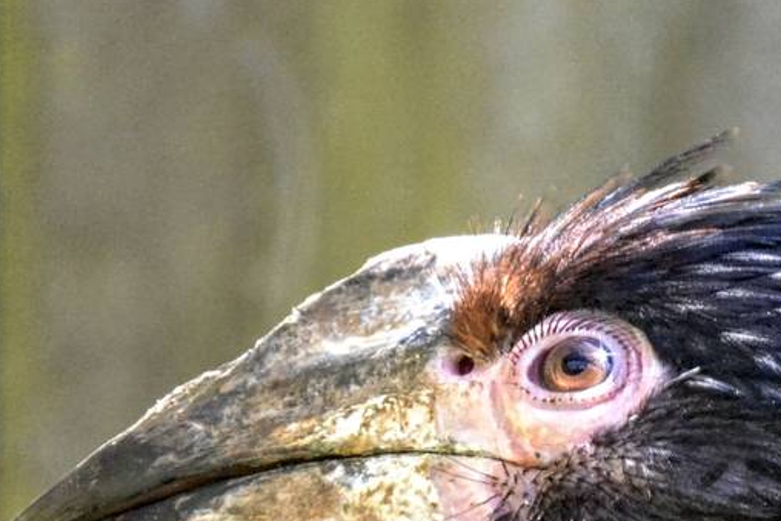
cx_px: 680
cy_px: 762
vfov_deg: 1.1
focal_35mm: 1275
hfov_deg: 1.6
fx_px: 27667
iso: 2800
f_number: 6
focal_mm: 270
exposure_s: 1/500
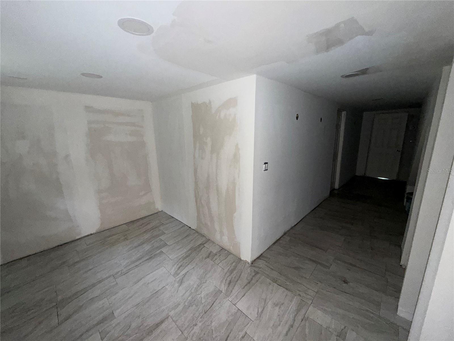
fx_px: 184
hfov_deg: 102.1
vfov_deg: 85.7
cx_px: 227
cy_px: 170
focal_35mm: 14
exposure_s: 1/30
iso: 250
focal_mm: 2.22
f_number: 2.2
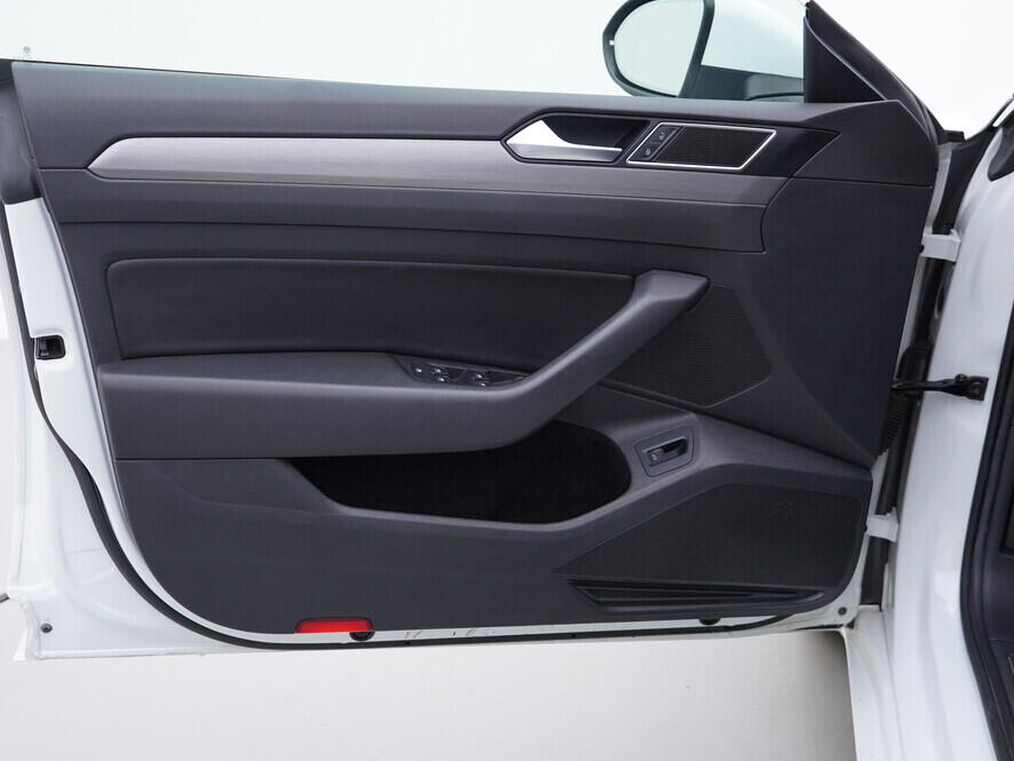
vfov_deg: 36.0
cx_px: 430
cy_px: 379
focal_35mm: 40
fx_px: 1172
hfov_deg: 46.6
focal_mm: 24
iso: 125
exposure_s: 1/50
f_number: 3.2
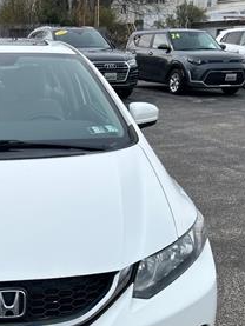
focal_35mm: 60
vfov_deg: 31.6
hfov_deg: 23.6
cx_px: 14
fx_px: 566
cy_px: 242
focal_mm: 5.7
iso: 50
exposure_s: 1/3968
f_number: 1.5
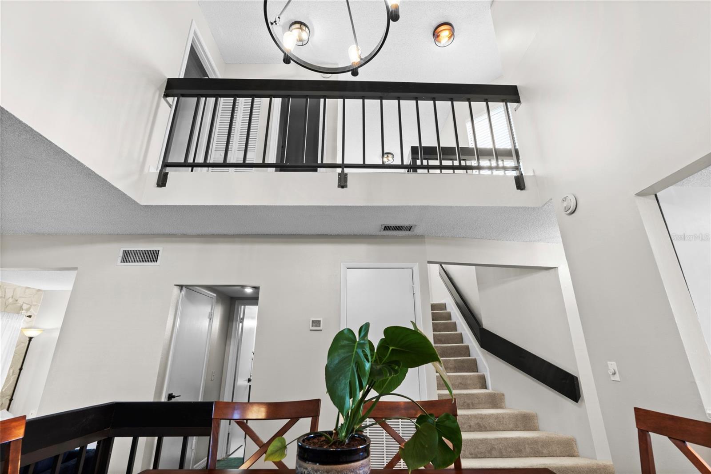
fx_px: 316
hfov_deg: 96.7
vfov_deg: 73.7
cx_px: 356
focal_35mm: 16
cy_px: 237
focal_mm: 16
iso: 250
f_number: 9
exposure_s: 1
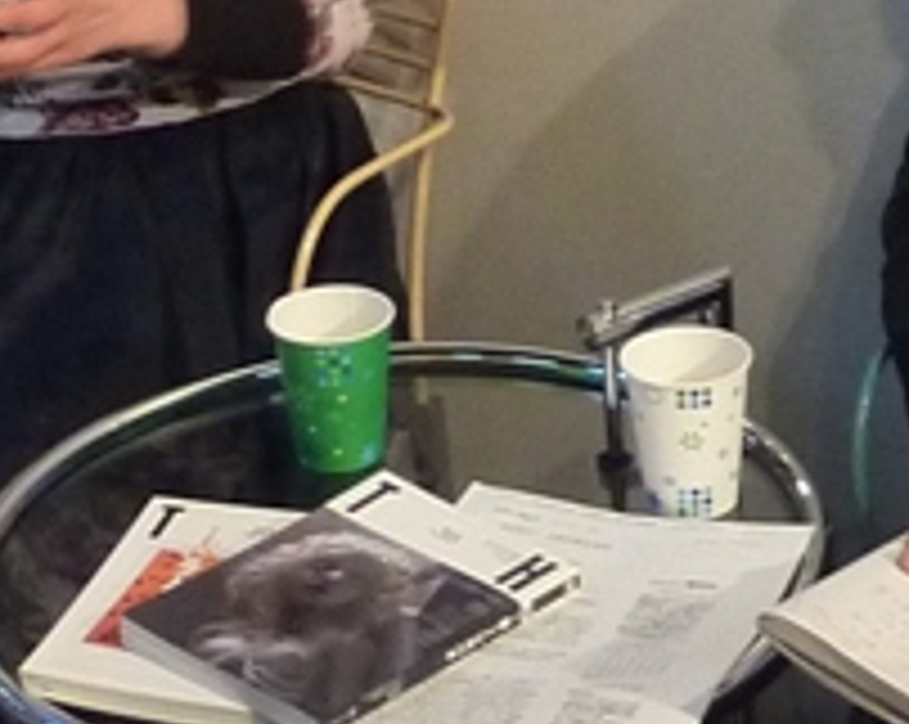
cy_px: -247
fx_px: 3976
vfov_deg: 10.2
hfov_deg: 13.0
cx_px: 464
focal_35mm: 148
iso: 400
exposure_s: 1/30
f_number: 3.4
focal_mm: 4.7
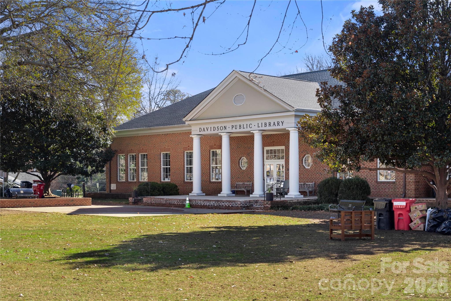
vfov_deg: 26.5
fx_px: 639
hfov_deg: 38.9
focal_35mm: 51
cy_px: 150
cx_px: 226
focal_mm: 51
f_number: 4
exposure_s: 1/60
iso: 100
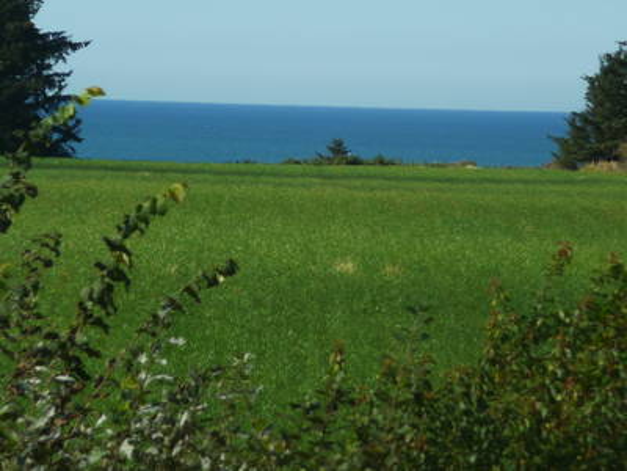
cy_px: 236
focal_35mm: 379
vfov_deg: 3.9
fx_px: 6865
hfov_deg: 5.2
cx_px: 314
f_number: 4.9
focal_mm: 47
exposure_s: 1/400
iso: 100
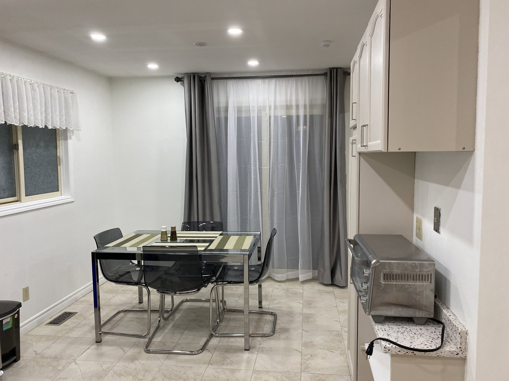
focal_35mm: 26
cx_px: 254
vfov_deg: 53.1
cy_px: 190
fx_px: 382
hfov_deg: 67.3
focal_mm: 4.25
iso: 125
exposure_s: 1/120
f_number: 1.8
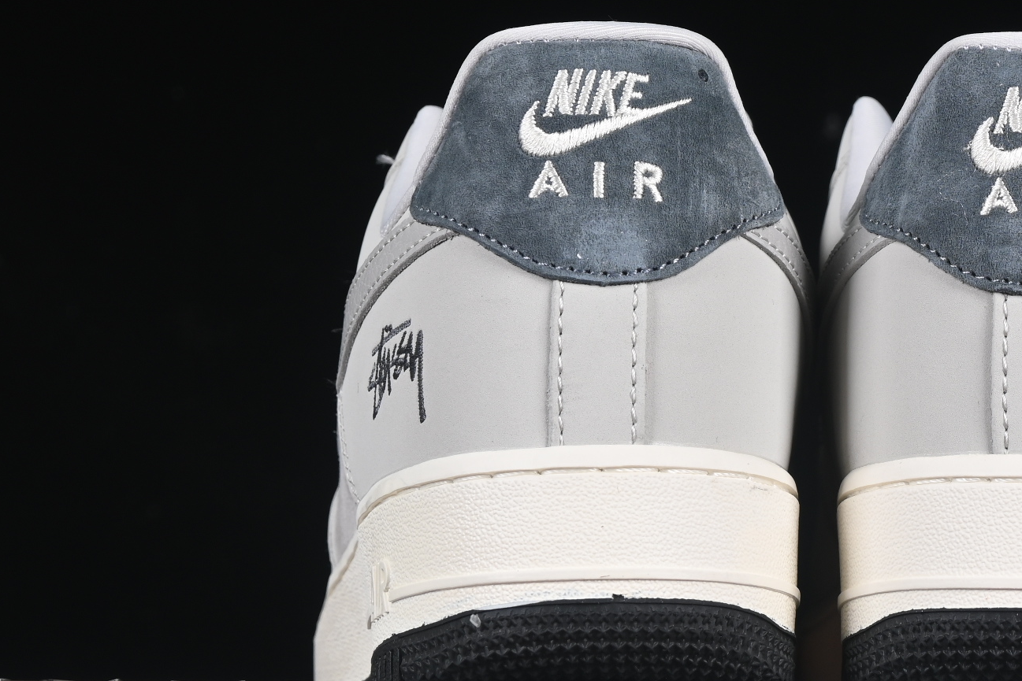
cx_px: 828
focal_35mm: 161
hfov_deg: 12.7
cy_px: 240
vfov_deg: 8.5
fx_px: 4571
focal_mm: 50
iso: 160
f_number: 7.1
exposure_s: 1/60
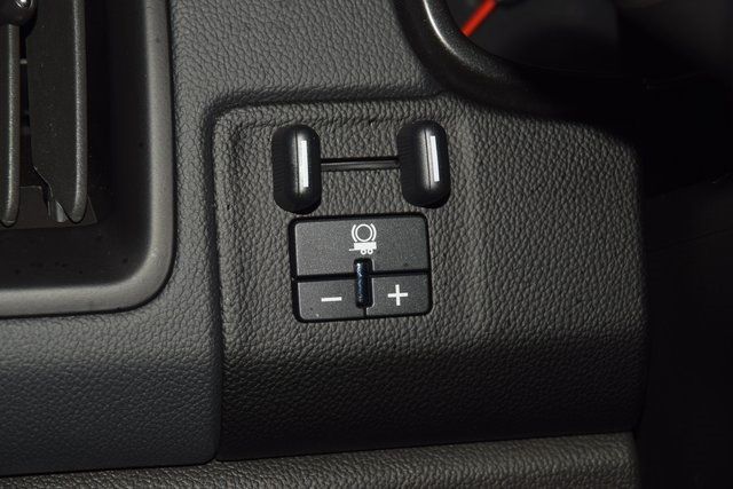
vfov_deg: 13.0
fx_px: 2138
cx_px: 366
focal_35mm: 105
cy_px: 244
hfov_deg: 19.5
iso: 100
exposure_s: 1/125
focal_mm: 70
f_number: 8
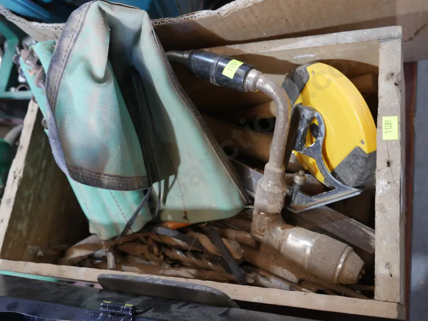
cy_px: 160
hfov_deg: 49.0
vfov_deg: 37.8
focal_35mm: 38
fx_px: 470
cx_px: 214
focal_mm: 19
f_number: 4.1
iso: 1000
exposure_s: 1/60
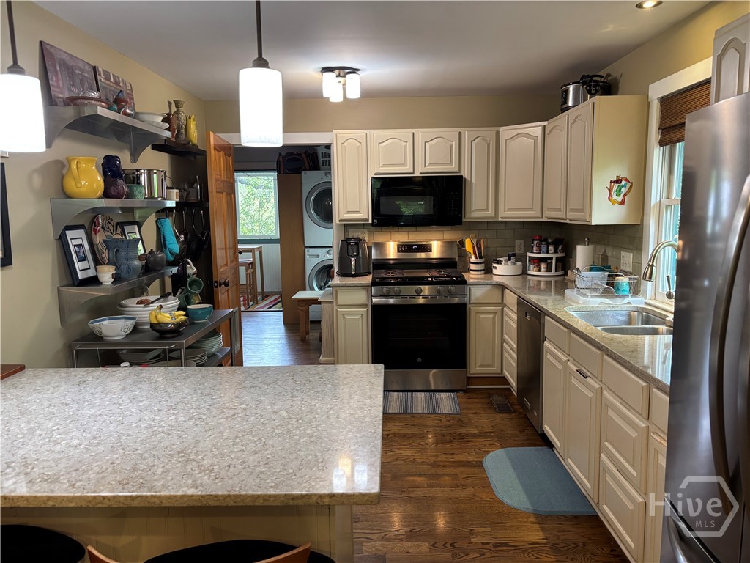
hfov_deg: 67.3
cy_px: 282
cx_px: 375
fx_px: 563
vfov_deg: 53.1
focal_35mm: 26
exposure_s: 1/60
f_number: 1.6
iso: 250
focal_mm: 5.96
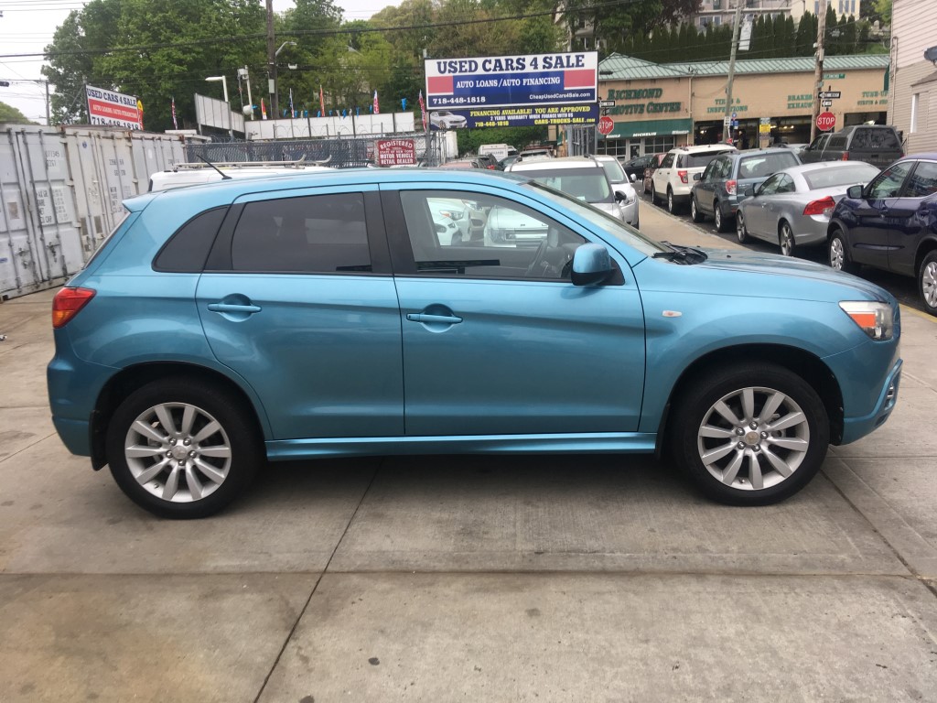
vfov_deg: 48.2
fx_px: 785
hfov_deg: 61.7
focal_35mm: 29
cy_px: 352
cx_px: 468
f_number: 2.2
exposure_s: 1/120
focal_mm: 4.15
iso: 32
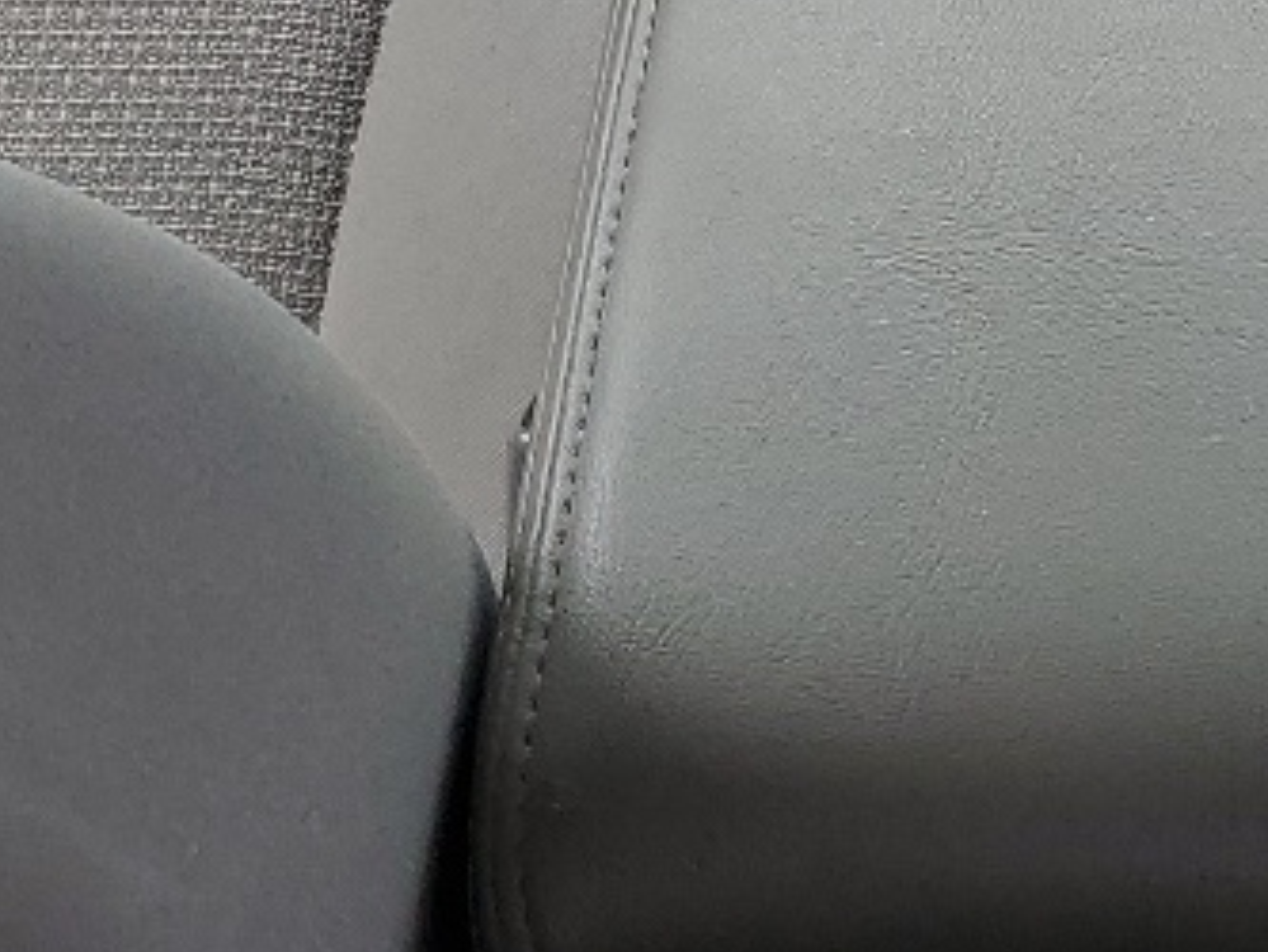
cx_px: 1097
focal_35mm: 125
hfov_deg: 15.6
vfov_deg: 11.1
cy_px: -765
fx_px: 4580
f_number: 1.5
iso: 50
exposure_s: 1/476
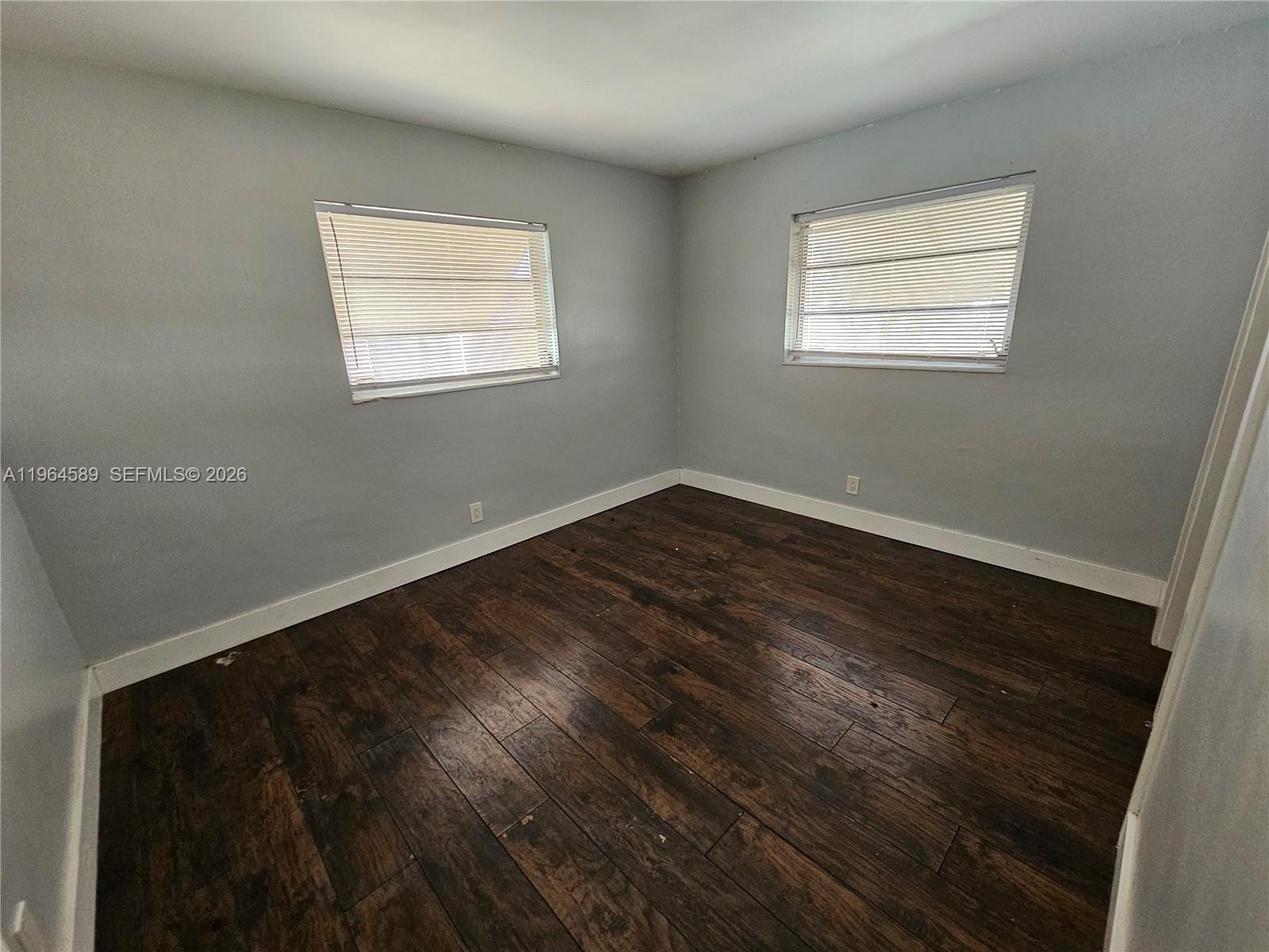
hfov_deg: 106.2
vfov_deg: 89.9
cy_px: 476
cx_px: 634
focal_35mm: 13
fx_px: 477
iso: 320
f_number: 2.2
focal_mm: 2.2
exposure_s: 1/60
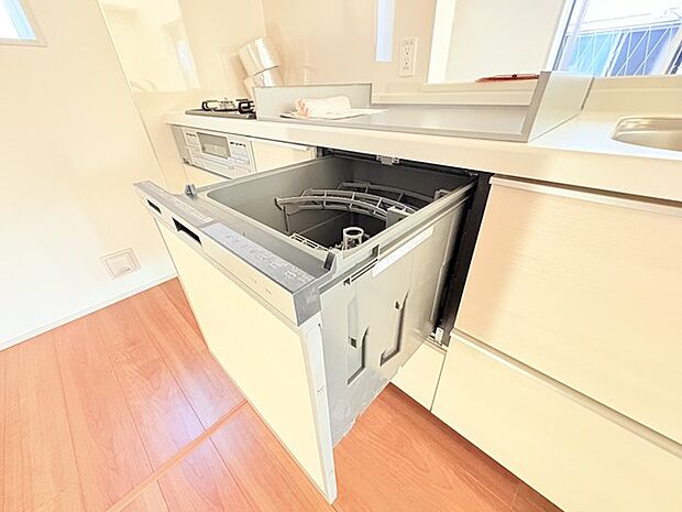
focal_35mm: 14
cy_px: 256
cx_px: 341
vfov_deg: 85.7
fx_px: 276
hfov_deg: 102.1
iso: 2000
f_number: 2.2
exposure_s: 1/30
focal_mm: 2.22
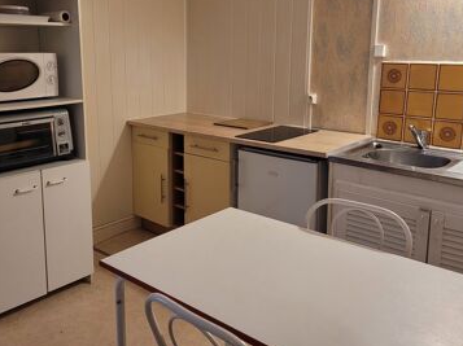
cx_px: 204
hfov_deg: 52.5
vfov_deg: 40.5
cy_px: 141
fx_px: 468
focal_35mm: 35
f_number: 1.8
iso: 400
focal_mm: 5.4
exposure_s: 1/50
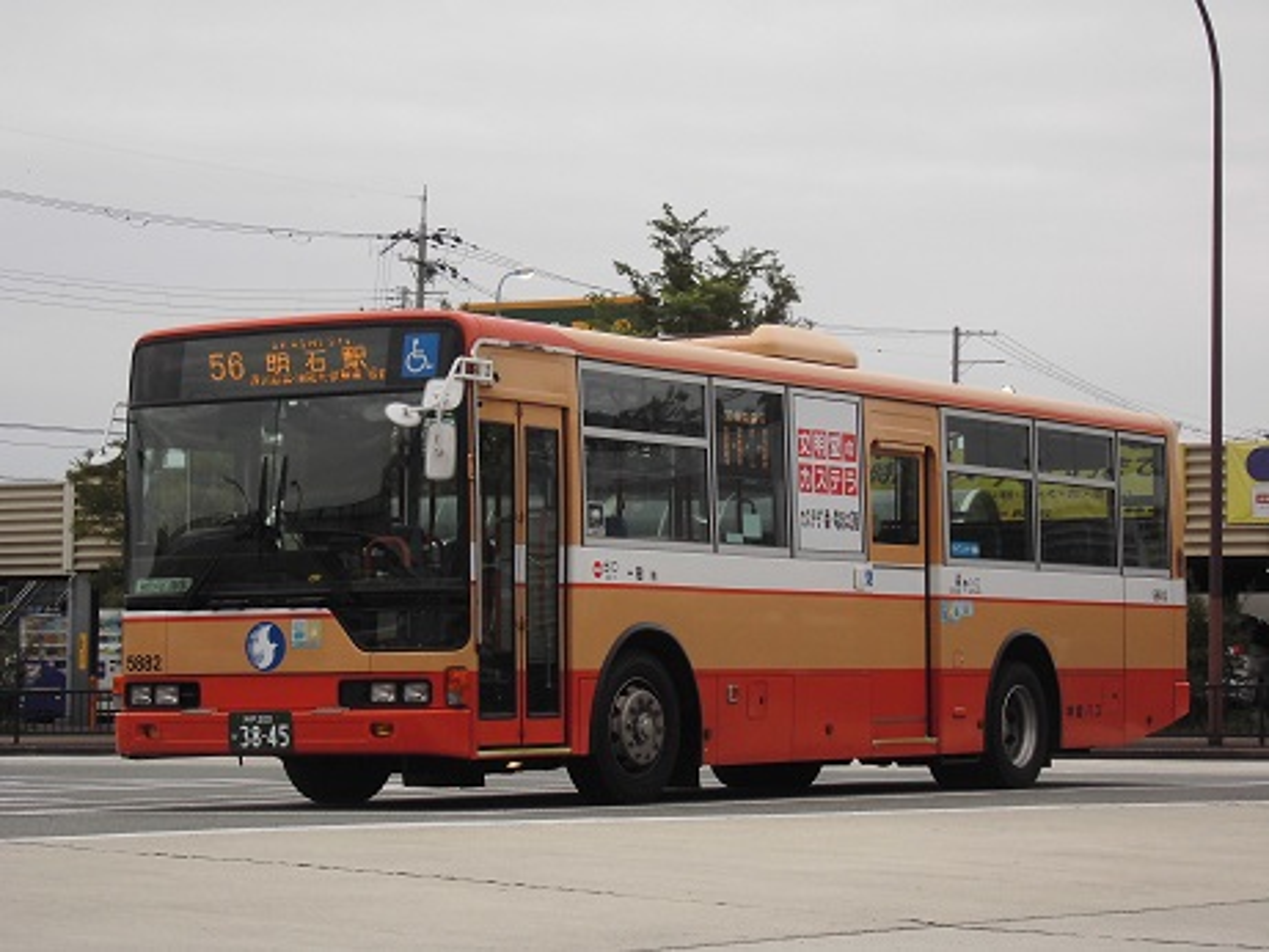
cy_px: 476
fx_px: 3264
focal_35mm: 89
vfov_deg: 16.6
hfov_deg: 22.0
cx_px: 634
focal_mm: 15.8
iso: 160
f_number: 4.8
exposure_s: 1/125
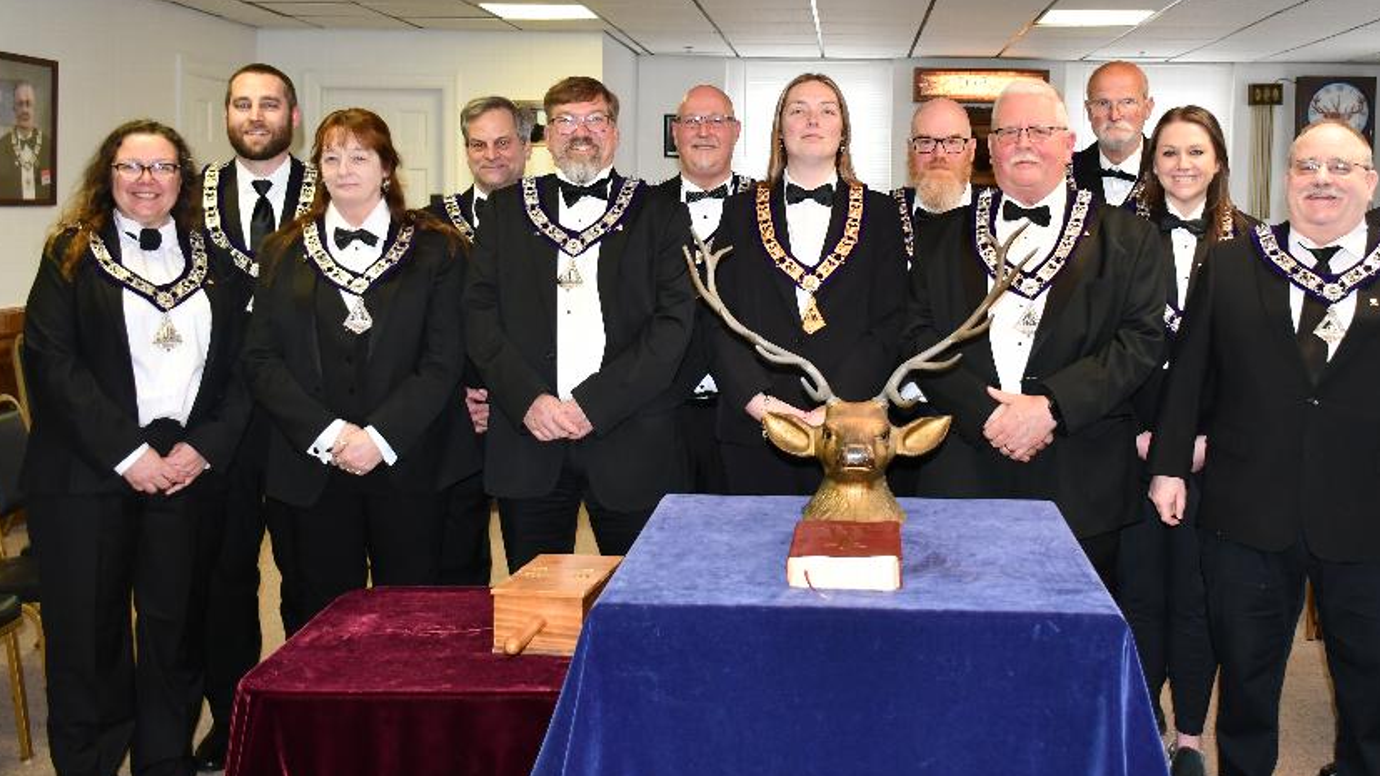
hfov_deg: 52.5
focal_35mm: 38
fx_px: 1390
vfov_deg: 31.0
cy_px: 285
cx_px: 823
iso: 720
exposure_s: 1/60
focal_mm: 20
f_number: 3.5
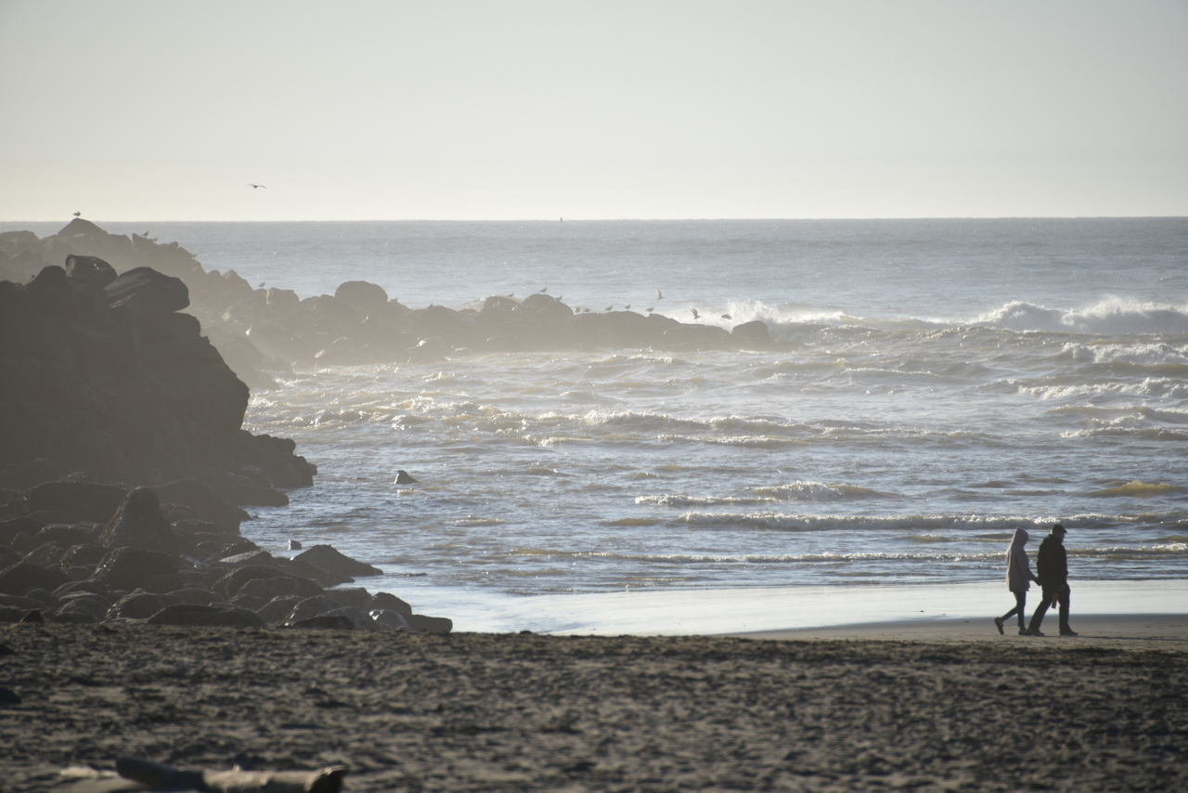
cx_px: 594
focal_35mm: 300
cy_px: 396
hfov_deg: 6.9
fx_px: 9902
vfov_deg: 4.6
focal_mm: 300
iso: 100
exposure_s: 1/640
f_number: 6.3
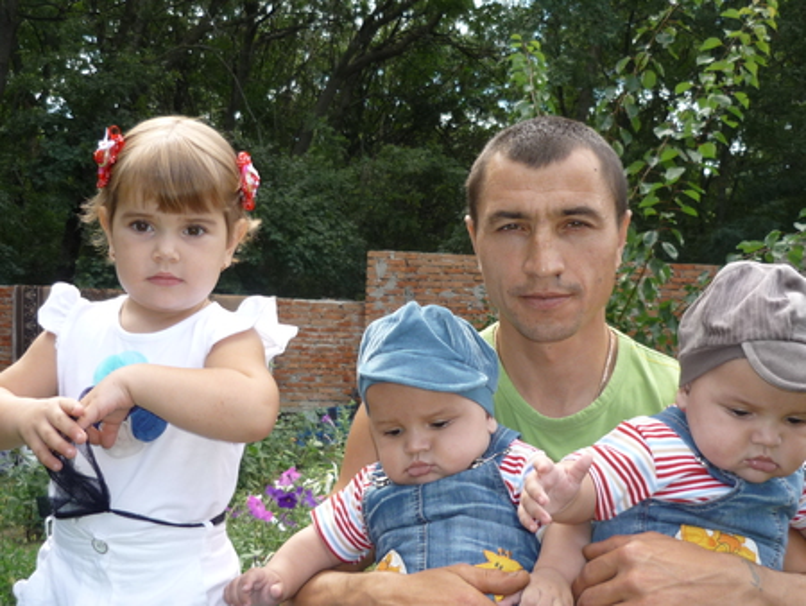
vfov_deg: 33.6
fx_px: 1002
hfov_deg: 43.8
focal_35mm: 43
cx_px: 403
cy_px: 303
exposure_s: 1/200
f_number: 2.8
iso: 100
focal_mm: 5.5
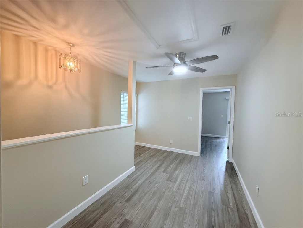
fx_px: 123
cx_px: 152
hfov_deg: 102.1
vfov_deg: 85.7
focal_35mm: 14
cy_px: 114
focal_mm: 2.22
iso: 500
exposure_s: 1/120
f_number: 2.2
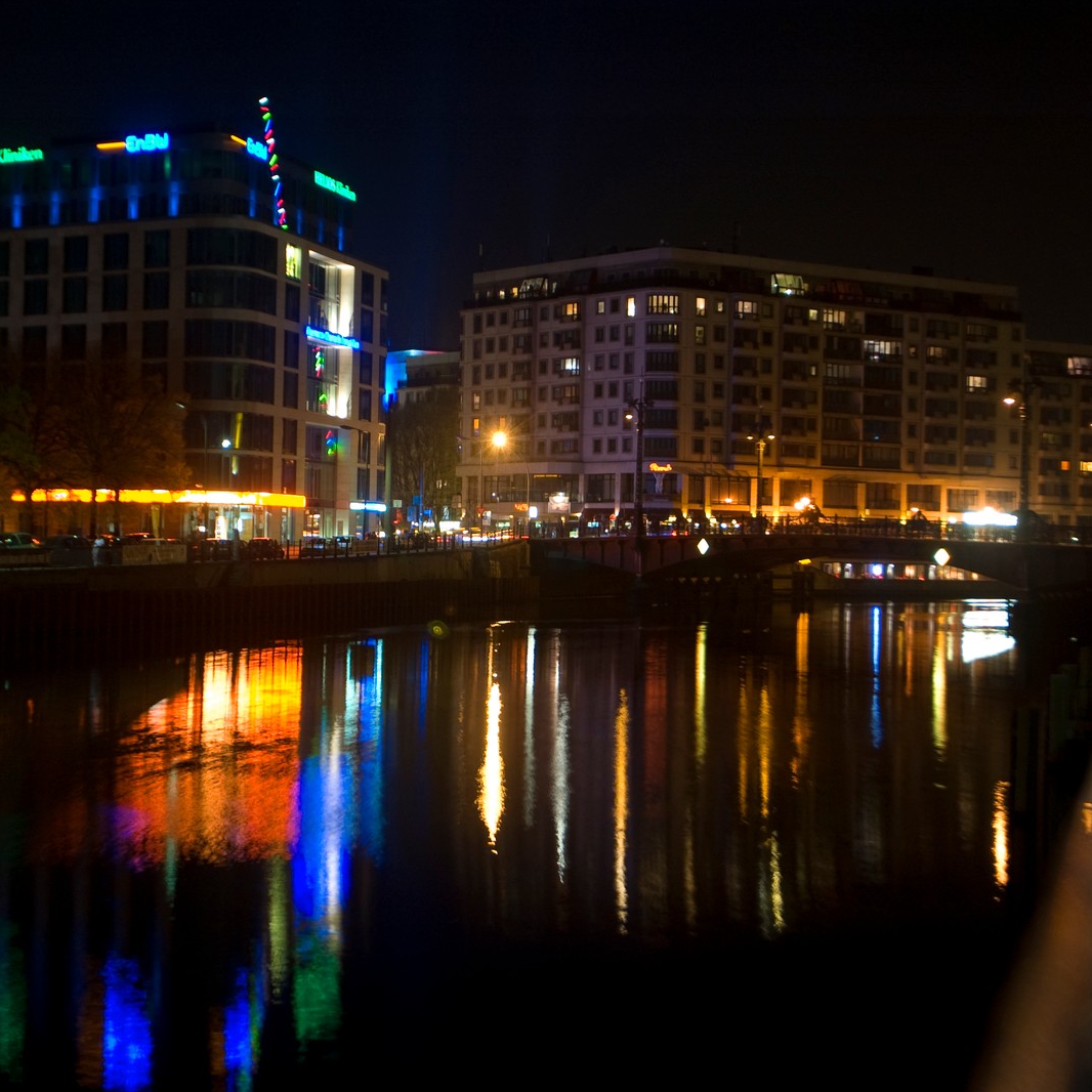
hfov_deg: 26.1
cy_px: 540
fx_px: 2356
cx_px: 470
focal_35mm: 66
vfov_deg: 26.1
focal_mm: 34
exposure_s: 2
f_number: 5.6
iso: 200
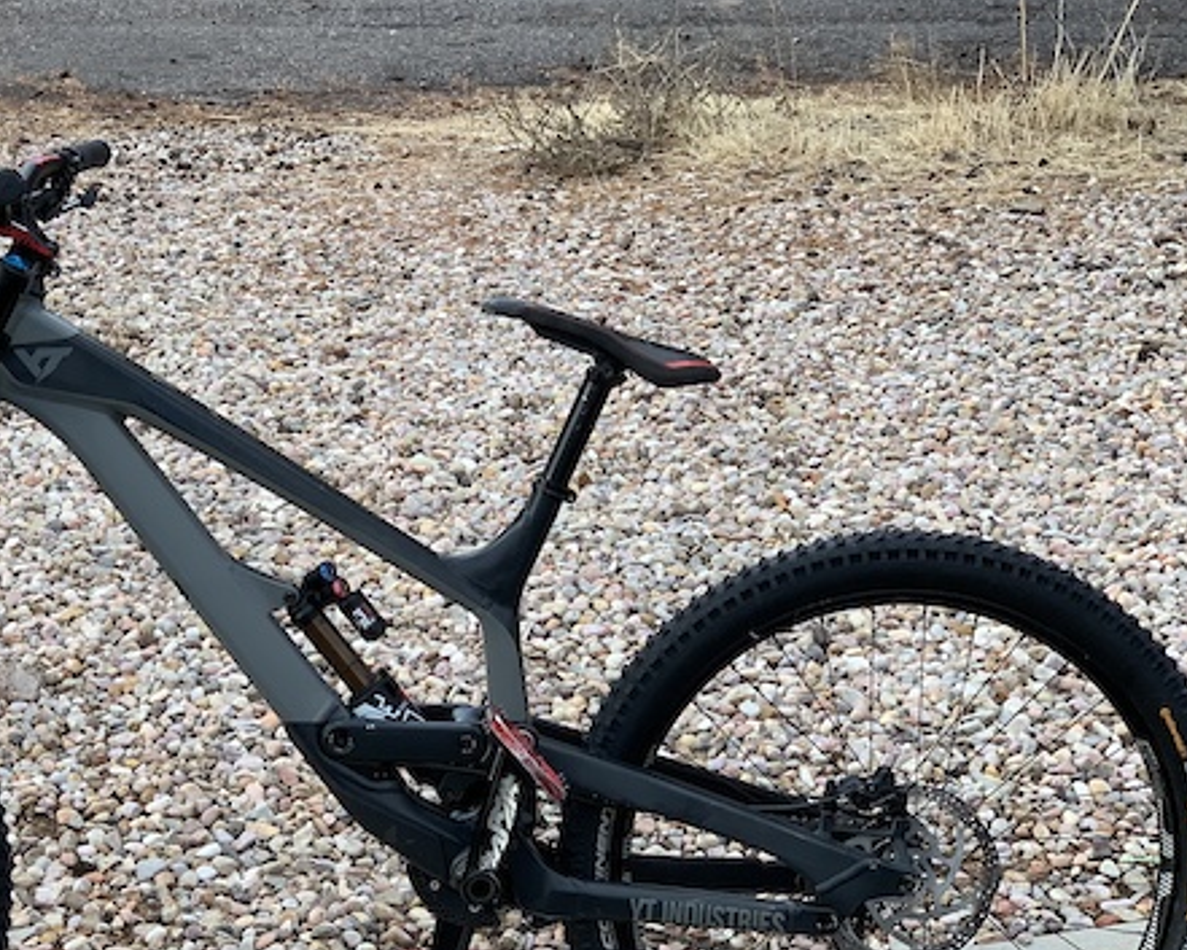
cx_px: 277
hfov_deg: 20.6
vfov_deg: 16.7
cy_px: 646
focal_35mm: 92
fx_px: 3233
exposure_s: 1/122
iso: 32
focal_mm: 6
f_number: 2.4
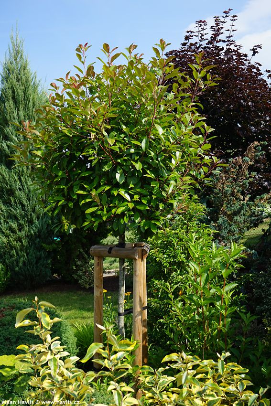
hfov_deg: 32.6
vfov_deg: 47.4
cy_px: 203
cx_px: 136
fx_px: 463
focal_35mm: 41
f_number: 9
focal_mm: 41
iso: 100
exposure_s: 1/100
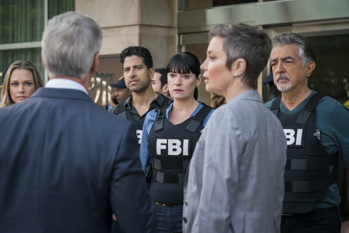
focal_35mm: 105
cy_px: 116
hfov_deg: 19.4
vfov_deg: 13.1
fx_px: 1018
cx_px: 174
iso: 400
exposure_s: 1/500
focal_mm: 70
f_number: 3.5
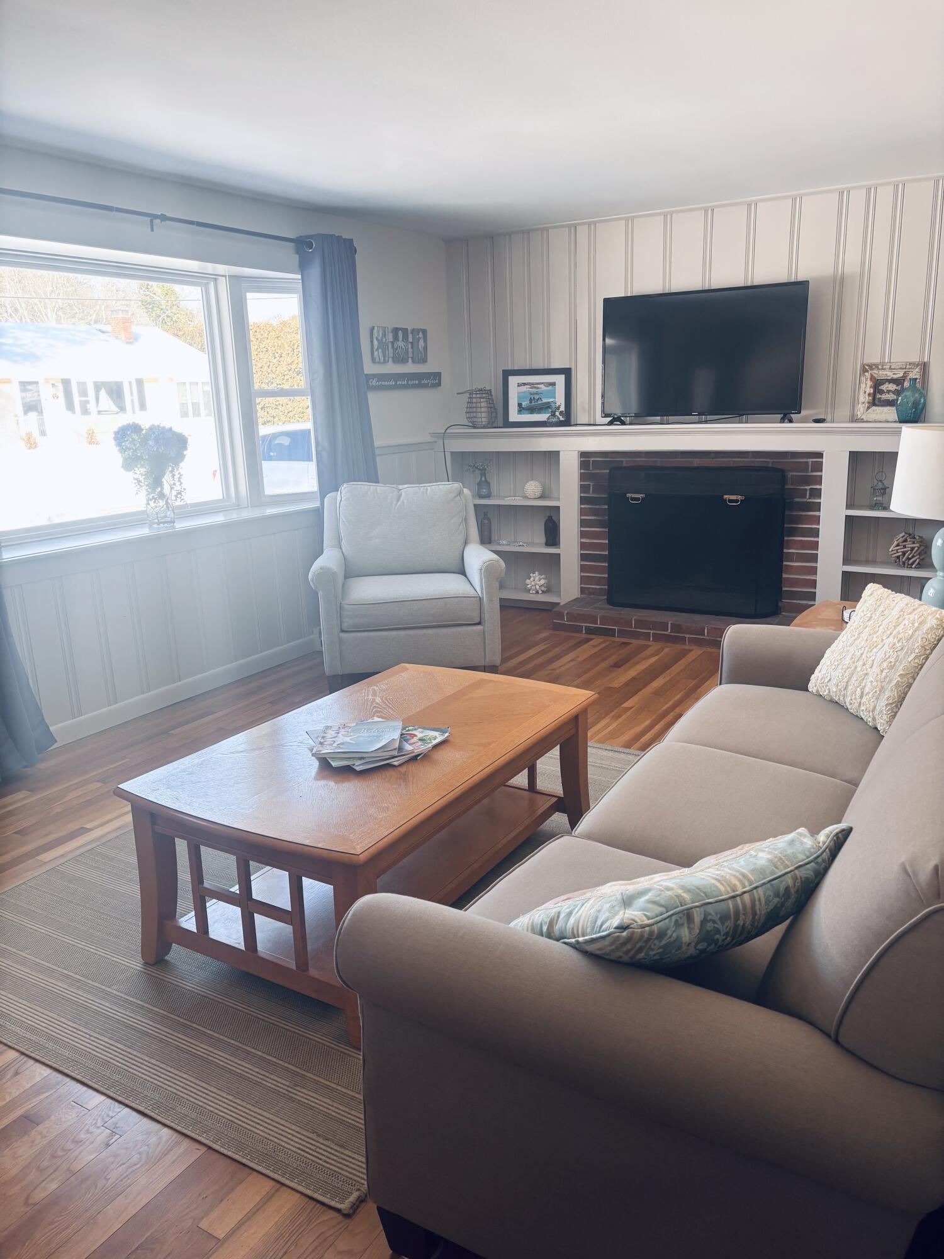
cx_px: 472
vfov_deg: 67.3
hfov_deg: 53.1
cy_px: 630
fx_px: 945
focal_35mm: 26
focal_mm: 5.96
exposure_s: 1/121
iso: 50
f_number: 1.6
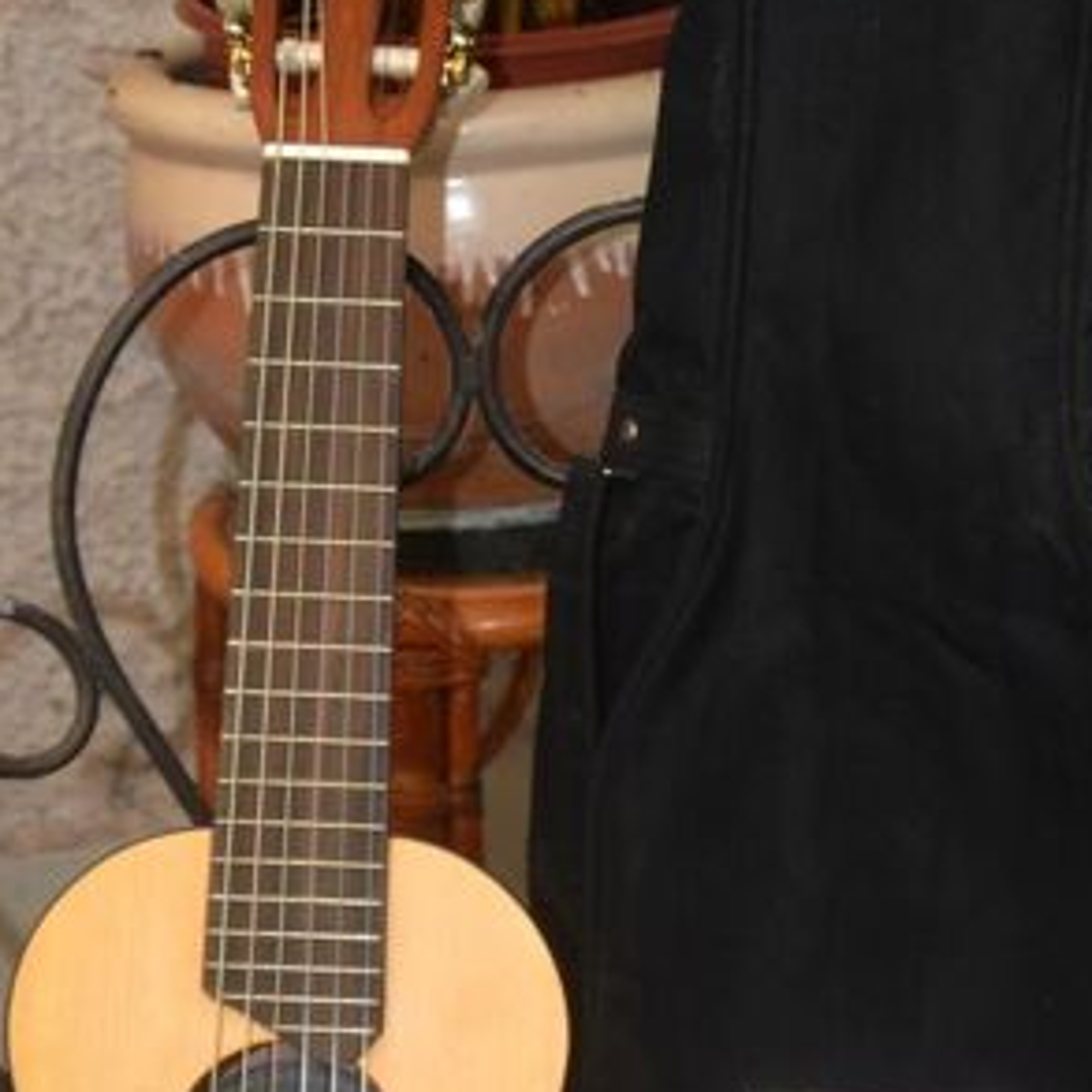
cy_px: 663
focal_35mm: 69
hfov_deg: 25.0
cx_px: 641
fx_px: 2463
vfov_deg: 24.9
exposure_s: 1/200
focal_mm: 22
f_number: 3.5
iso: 100
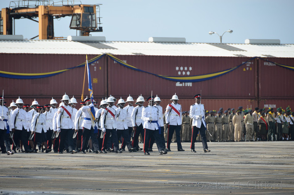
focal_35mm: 300
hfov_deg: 6.9
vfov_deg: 4.6
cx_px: 147
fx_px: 2444
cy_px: 98
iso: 100
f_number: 5.6
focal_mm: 200
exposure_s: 1/320
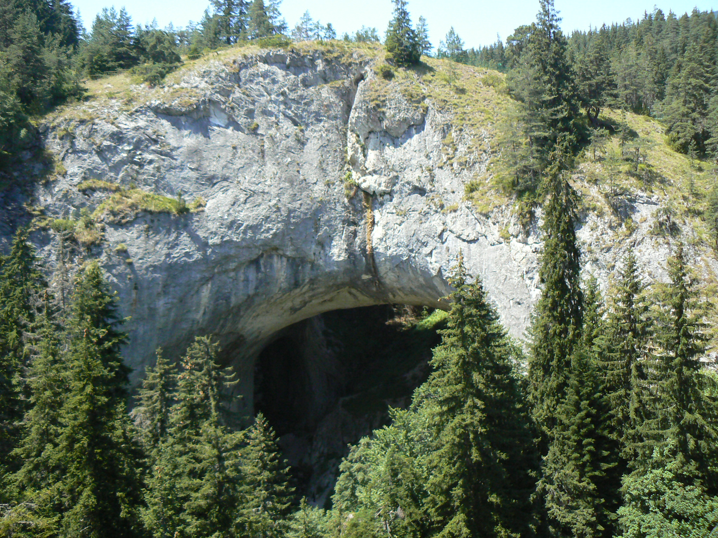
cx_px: 359
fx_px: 747
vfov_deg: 39.7
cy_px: 269
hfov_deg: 51.4
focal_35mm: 36
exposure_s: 1/320
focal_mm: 6
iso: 200
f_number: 2.8
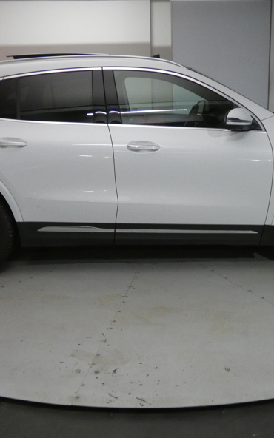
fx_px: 514
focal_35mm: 43
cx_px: 144
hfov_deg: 29.9
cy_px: 217
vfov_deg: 46.2
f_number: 3.3
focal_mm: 5.3
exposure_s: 1/80
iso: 500
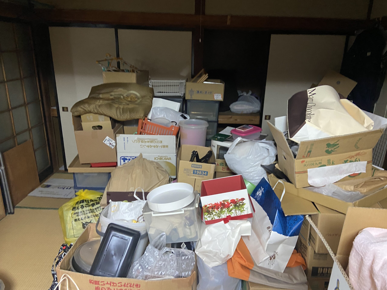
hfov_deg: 67.3
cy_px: 145
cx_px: 194
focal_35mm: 26
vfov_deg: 53.1
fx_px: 291
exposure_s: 1/33
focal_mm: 4.25
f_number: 1.8
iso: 500
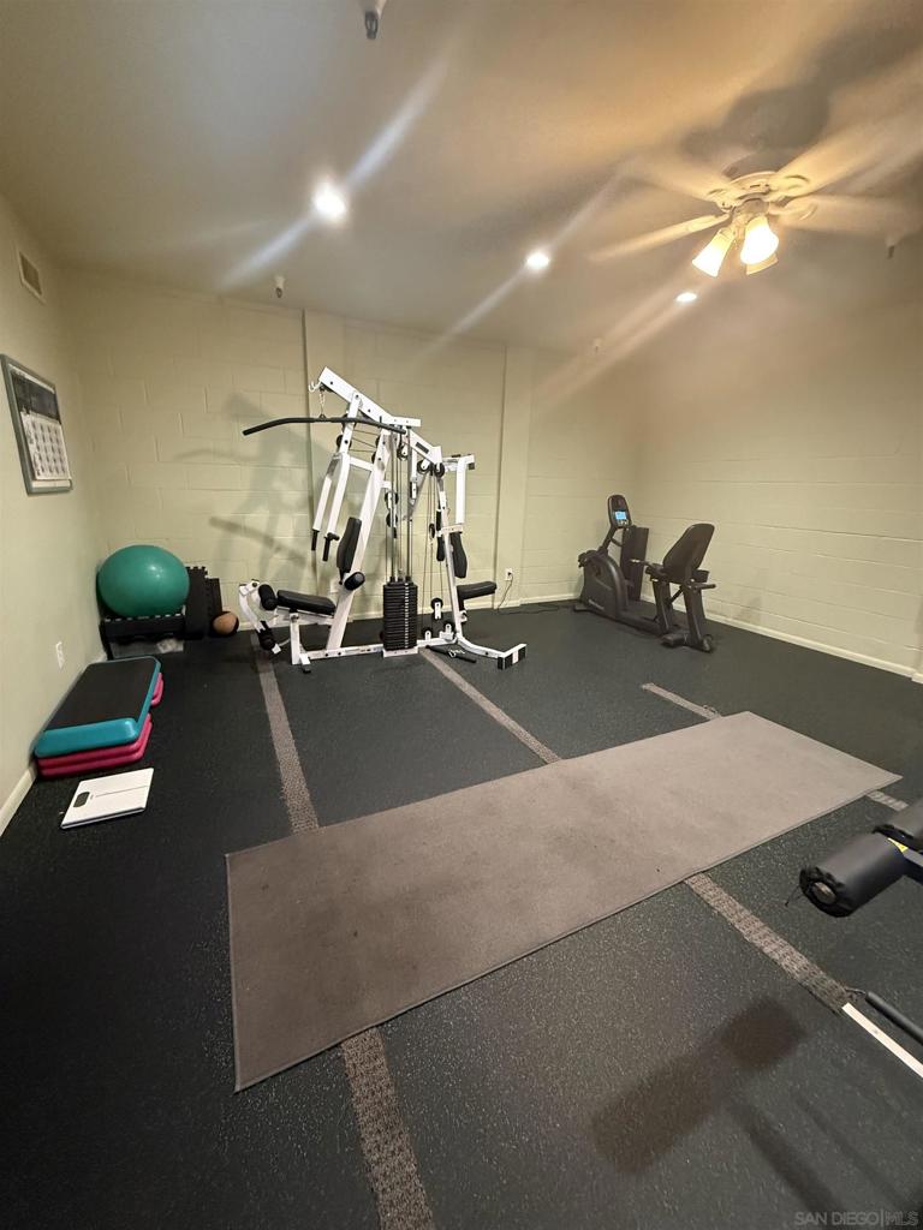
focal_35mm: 14
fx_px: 498
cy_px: 615
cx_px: 462
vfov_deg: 102.1
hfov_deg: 85.7
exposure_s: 1/60
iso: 800
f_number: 2.2
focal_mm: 2.22
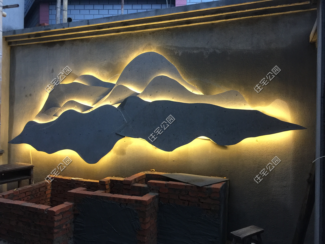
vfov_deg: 48.2
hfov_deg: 61.7
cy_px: 122
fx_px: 272
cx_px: 162
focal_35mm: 29
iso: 100
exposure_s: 1/10
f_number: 2.2
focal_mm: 4.15
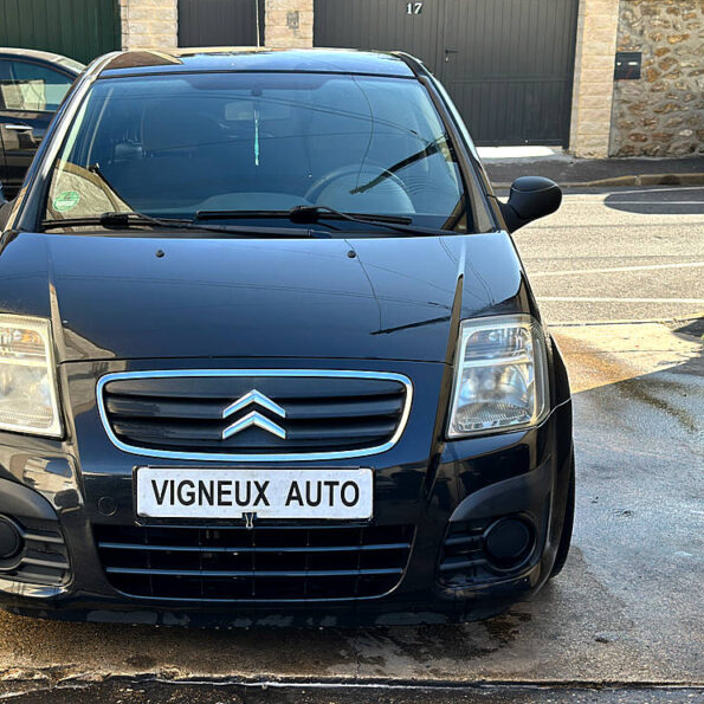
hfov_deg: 29.9
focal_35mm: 57
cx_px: 256
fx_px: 1312
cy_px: 351
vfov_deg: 30.0
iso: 64
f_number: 1.78
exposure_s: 1/615
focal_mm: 6.86
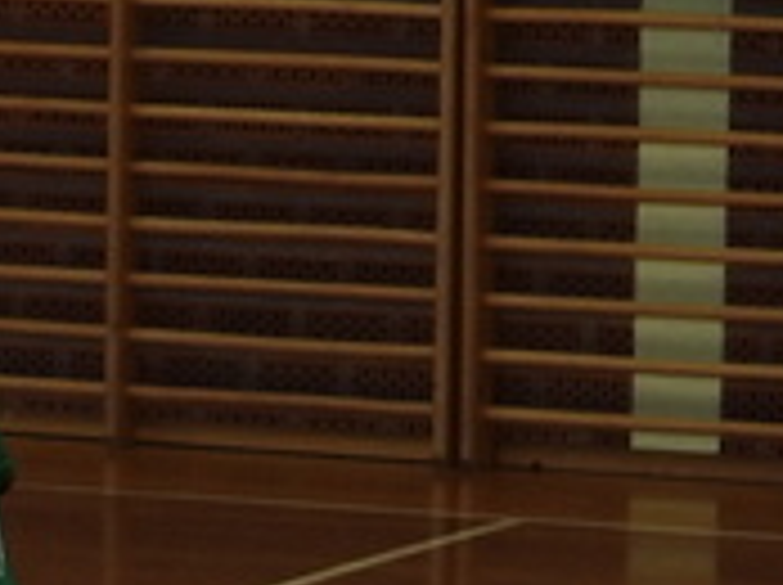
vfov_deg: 3.3
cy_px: 972
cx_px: -621
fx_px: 10142
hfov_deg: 4.4
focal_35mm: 449
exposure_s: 1/60
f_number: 3.5
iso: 100
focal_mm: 11.7
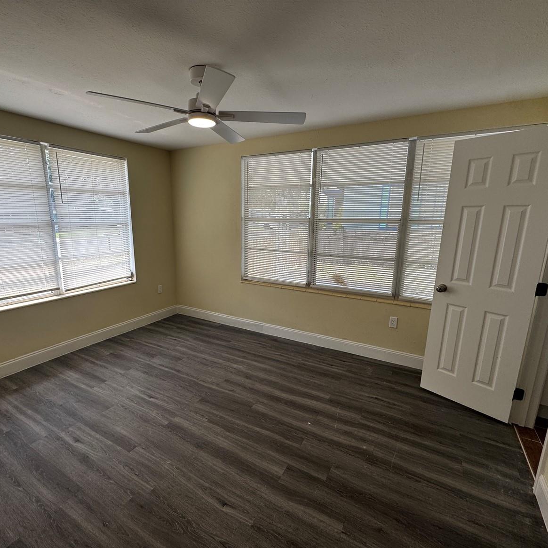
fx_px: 304
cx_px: 249
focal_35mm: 17
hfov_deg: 83.8
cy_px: 282
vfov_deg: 83.9
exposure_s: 1/105
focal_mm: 2.22
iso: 40
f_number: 2.2
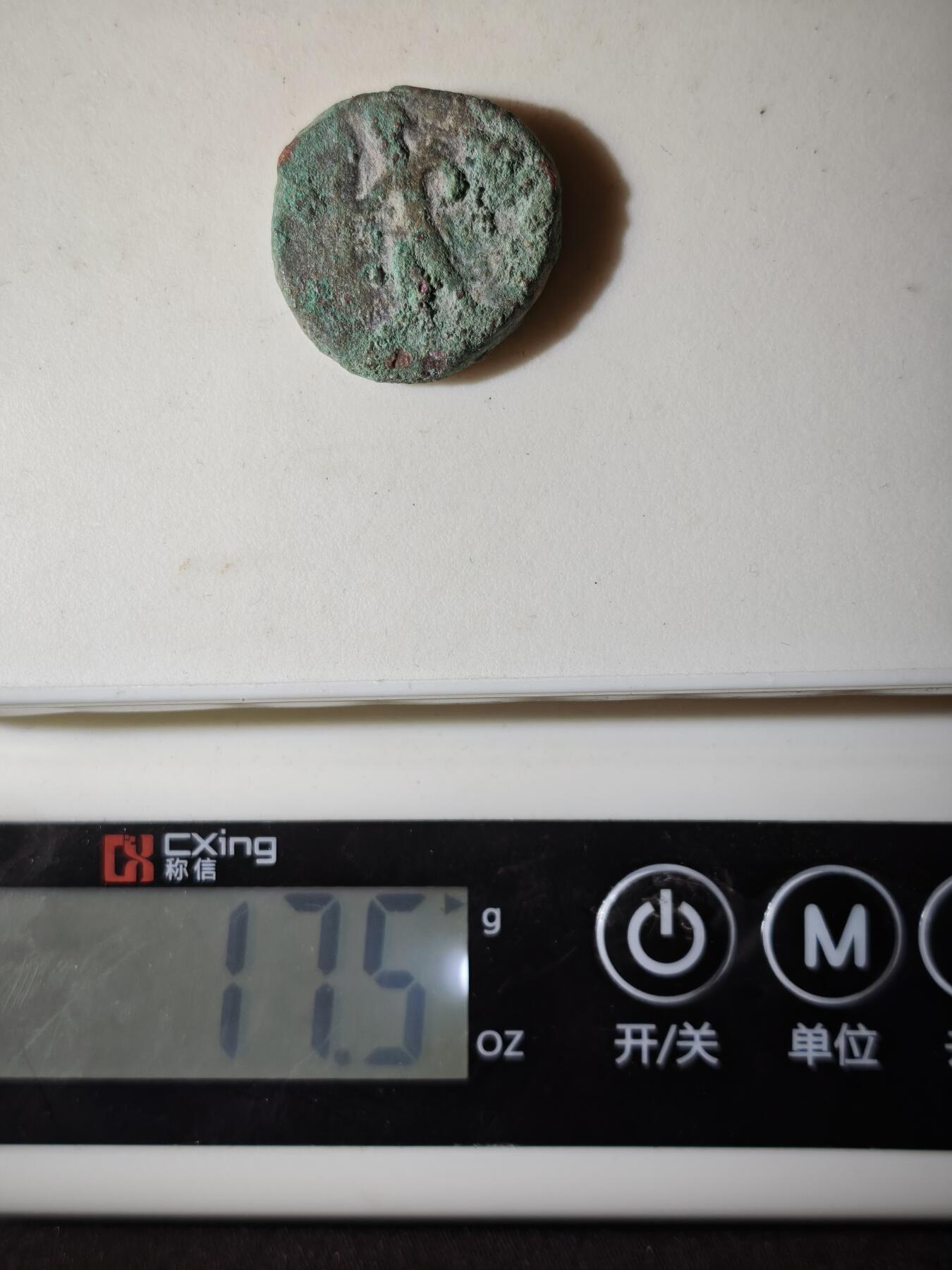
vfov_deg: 38.2
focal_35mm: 50
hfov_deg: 29.1
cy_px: 635
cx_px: 476
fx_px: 1833
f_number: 1.63
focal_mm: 5.85
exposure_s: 1/1069
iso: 160
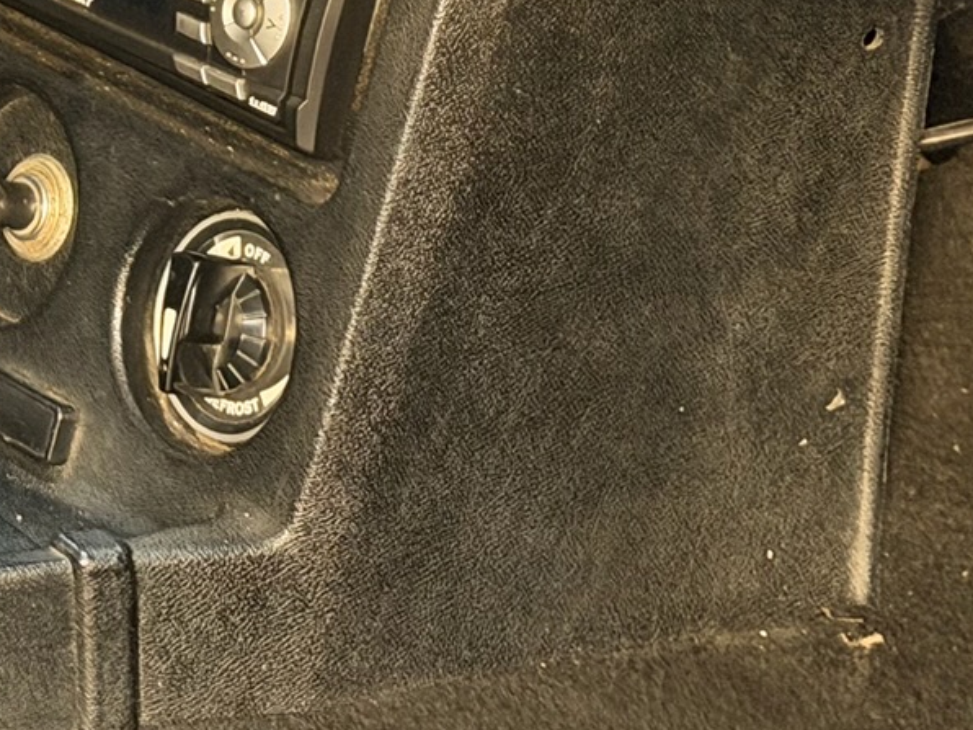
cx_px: -390
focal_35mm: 165
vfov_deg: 8.8
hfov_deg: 11.6
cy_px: -333
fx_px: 4638
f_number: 1.78
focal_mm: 6.76
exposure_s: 1/20
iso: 640
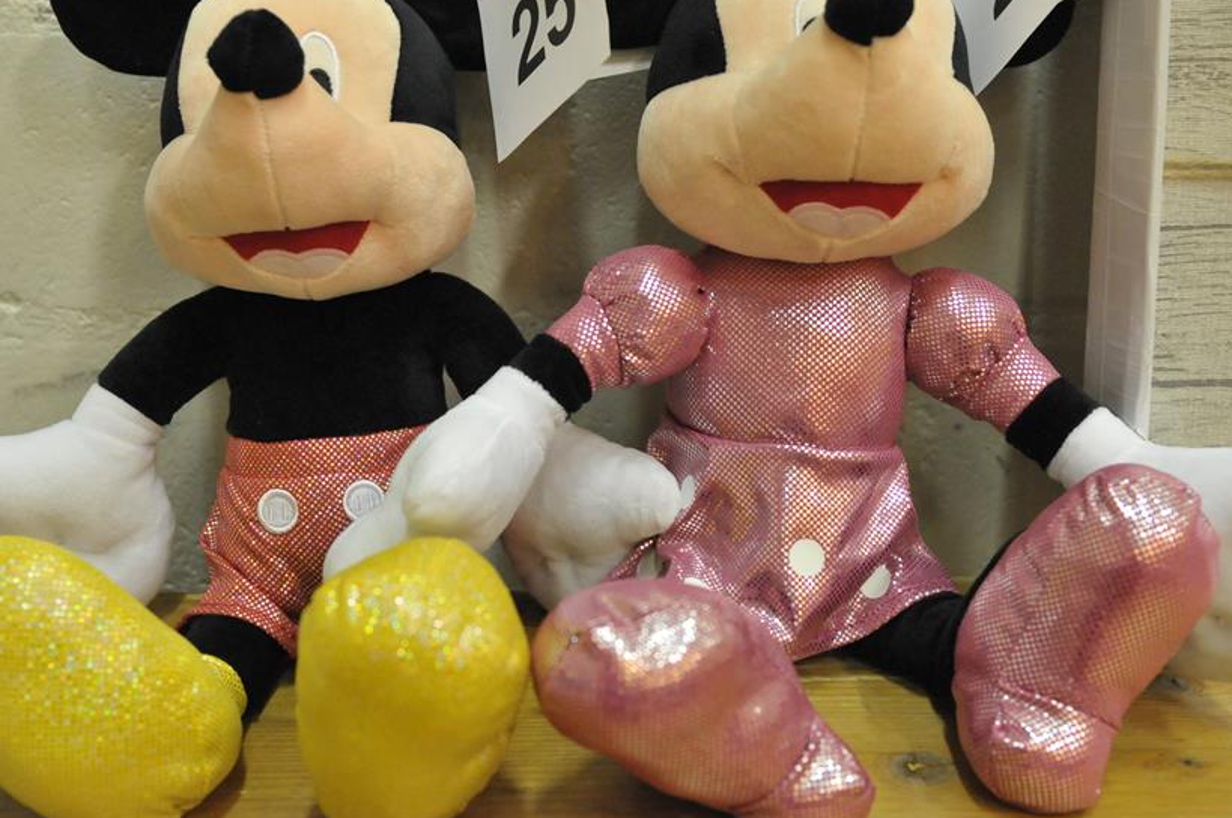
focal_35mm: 45
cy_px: 322
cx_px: 554
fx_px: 1538
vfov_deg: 29.7
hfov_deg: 43.6
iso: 1400
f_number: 2.8
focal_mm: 24
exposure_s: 1/60
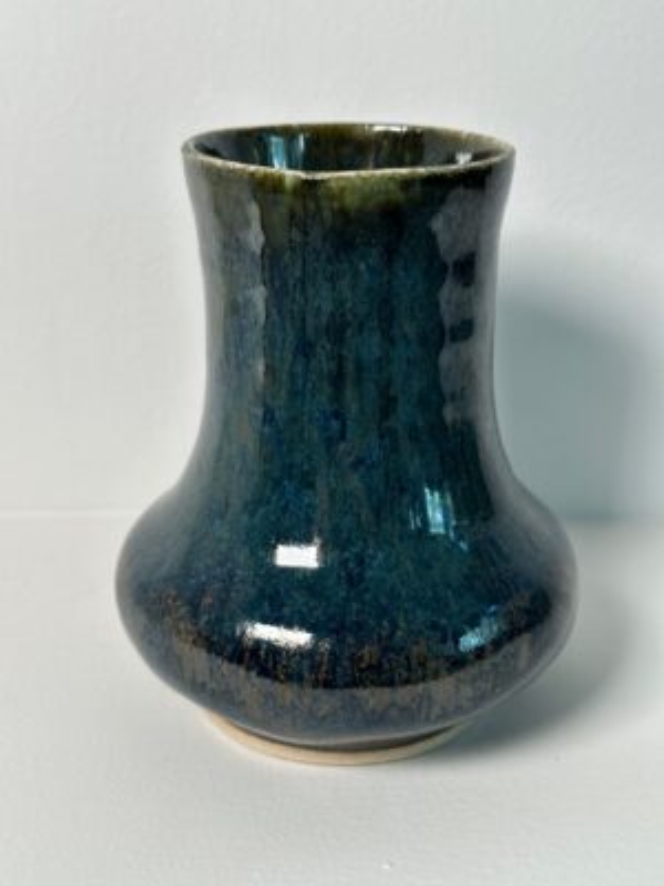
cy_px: 443
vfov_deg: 39.7
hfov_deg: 30.3
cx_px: 332
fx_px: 1228
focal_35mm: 48
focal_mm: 6.86
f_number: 1.78
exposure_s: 1/111
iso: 80
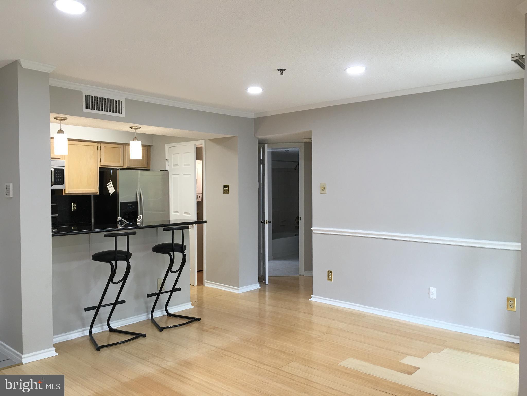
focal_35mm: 29
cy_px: 198
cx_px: 264
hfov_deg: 61.7
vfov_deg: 48.2
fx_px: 442
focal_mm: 4.15
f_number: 2.2
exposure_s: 1/15
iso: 25
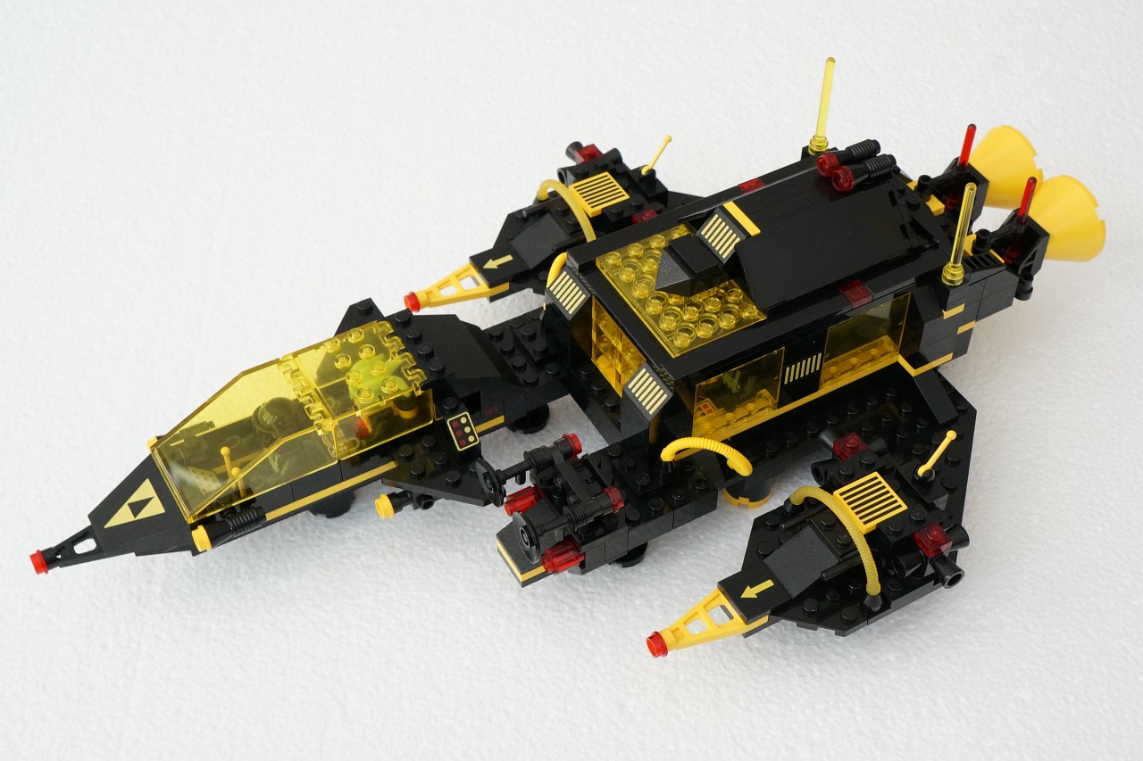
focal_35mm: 40
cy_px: 380
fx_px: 1286
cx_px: 572
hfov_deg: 47.9
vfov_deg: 33.0
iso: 800
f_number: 9
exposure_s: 1/25
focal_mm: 27
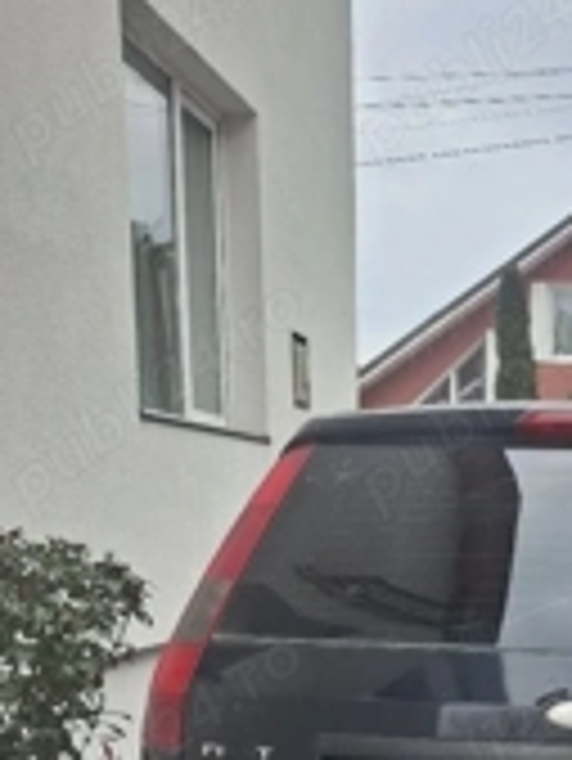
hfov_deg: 23.6
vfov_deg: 29.9
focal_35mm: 59
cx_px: 595
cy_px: 800
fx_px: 1298
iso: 32
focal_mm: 4.69
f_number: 1.8
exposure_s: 1/400
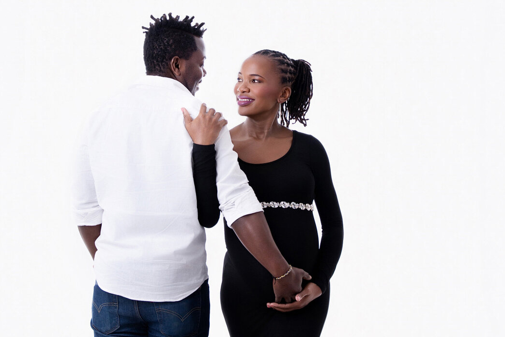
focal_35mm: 46
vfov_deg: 29.2
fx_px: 645
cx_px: 240
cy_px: 150
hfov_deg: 42.7
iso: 200
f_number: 7.1
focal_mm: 40
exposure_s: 1/160
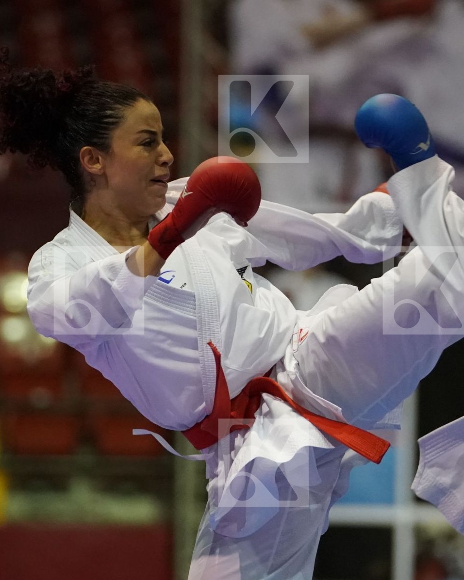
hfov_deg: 4.4
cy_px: 290
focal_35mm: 349
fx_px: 5994
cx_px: 264
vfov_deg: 5.5
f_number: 2.8
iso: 6400
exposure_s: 1/800
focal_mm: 165
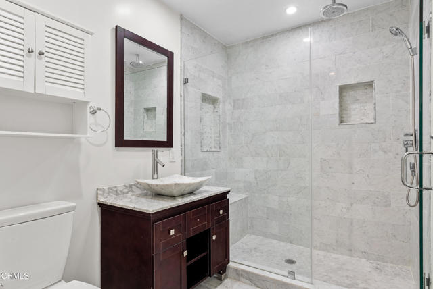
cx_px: 216
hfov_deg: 83.9
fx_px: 241
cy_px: 144
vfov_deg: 62.0
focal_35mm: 20
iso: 250
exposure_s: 2
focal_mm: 20
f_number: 8
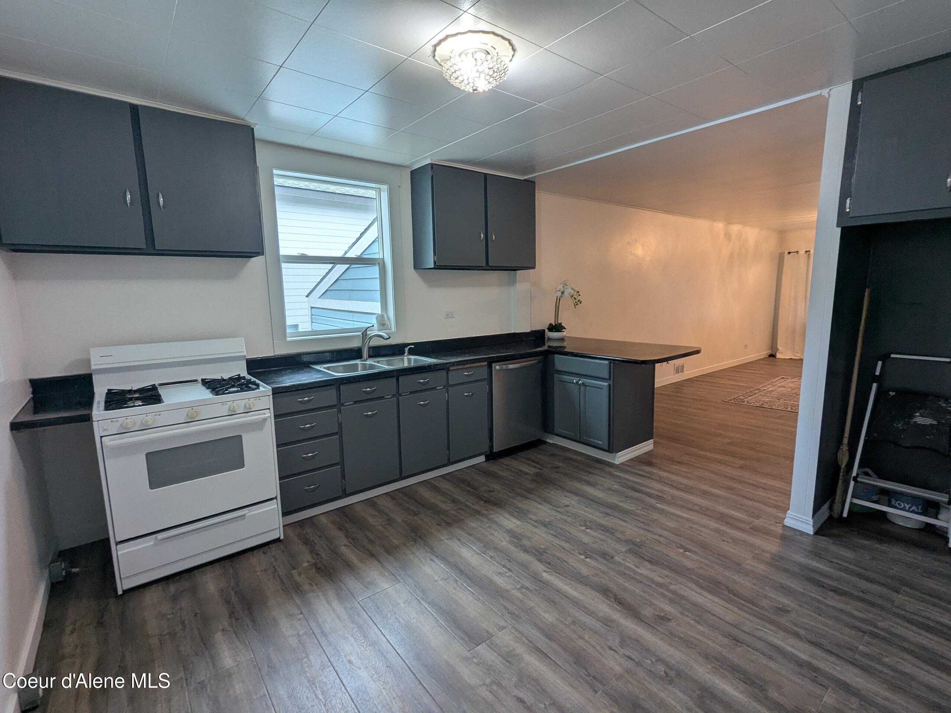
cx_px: 476
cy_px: 356
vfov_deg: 78.1
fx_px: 440
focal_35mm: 16
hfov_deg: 94.5
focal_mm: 2.35
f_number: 2.2
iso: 49
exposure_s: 1/40
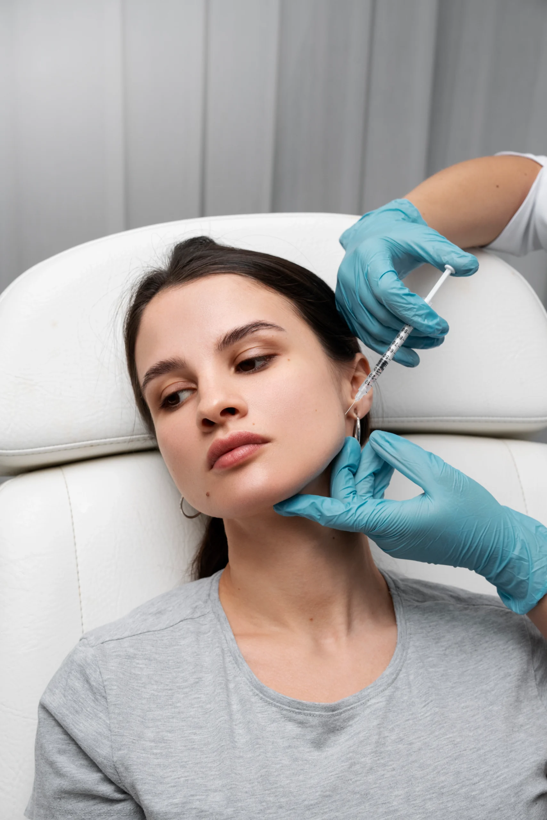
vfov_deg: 36.2
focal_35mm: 55
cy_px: 410
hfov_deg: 24.6
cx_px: 274
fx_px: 1253
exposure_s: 1/125
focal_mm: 55
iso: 500
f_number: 8
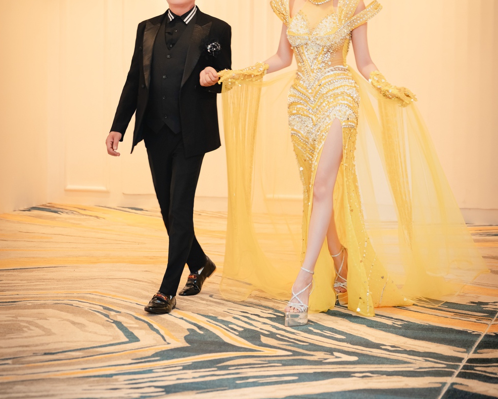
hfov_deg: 21.0
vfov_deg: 16.8
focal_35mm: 91
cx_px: 246
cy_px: 135
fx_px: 1345
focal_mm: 63.9
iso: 800
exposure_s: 1/125
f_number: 2.8
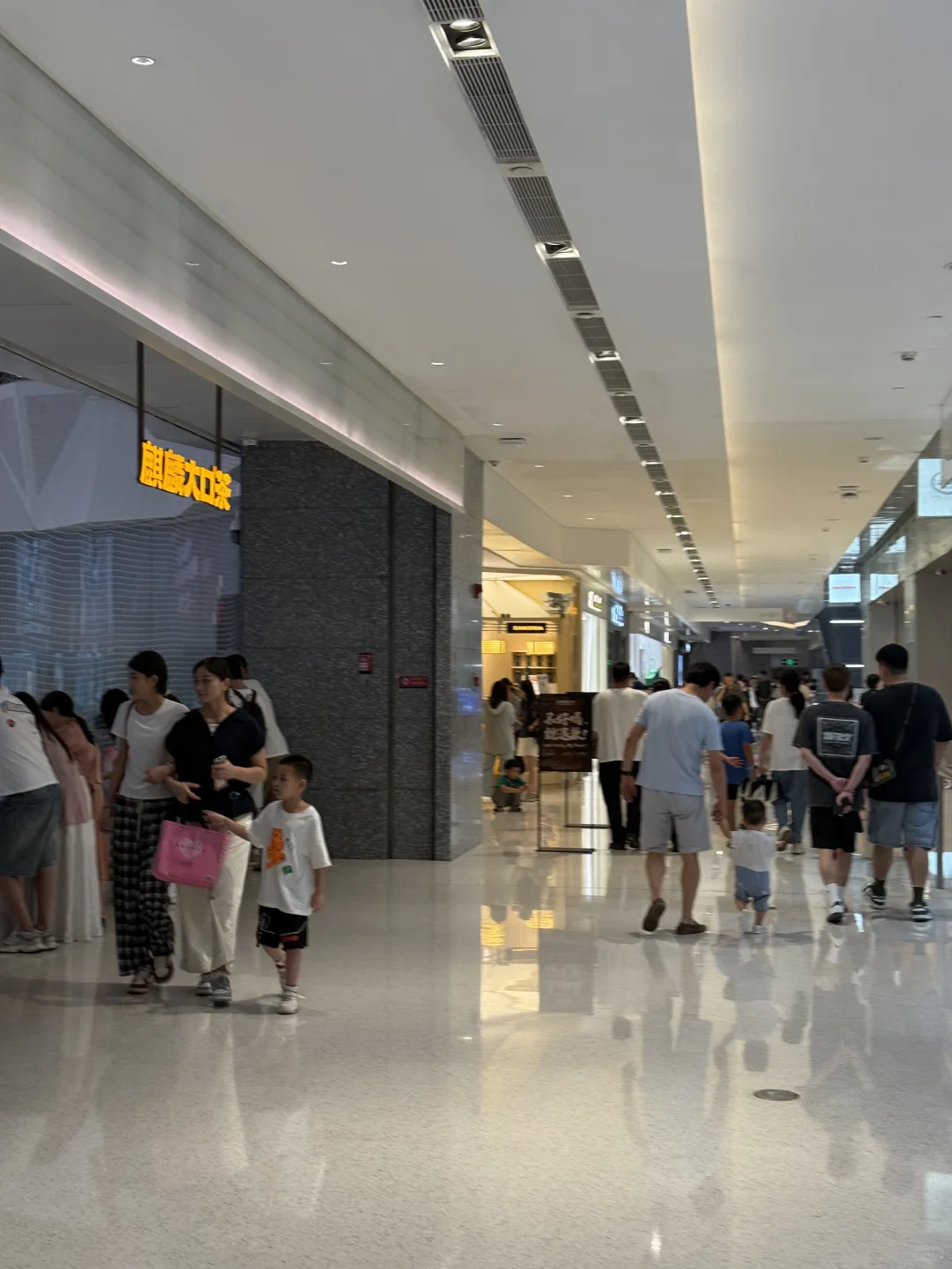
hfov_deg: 30.3
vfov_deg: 39.7
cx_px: 476
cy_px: 634
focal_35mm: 48
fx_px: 1760
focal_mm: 6.76
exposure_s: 1/100
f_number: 1.78
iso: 64
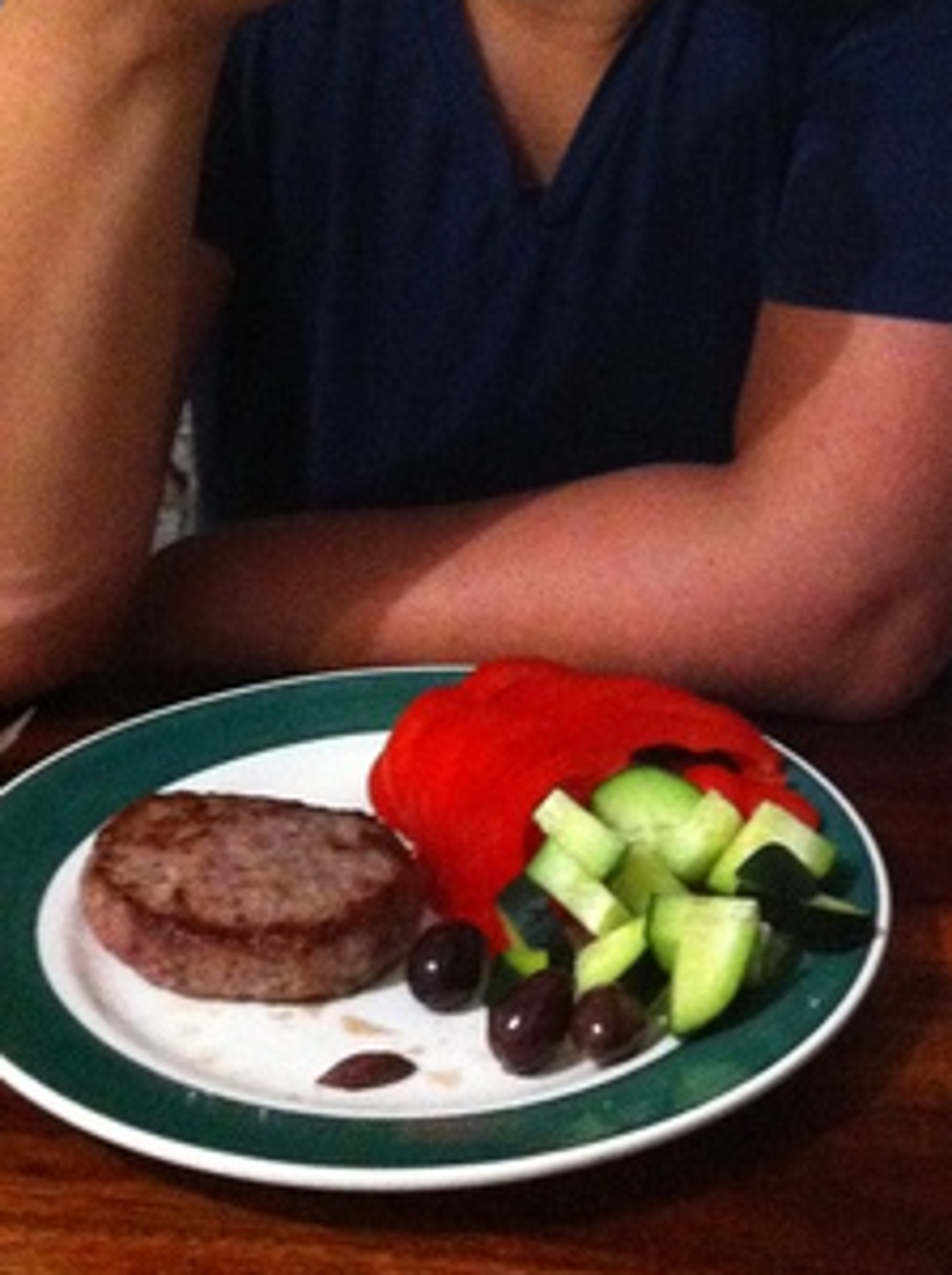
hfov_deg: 20.9
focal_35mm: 70
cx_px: 608
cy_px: 230
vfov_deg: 27.2
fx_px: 2574
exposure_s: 1/15
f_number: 2.8
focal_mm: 3.85
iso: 1000
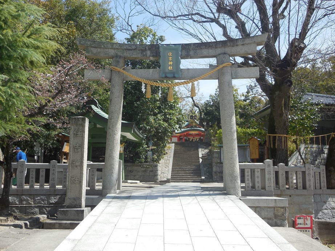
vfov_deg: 36.0
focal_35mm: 40
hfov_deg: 46.8
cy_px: 126
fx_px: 387
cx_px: 168
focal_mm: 7.1
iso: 125
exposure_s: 1/640
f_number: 3.6
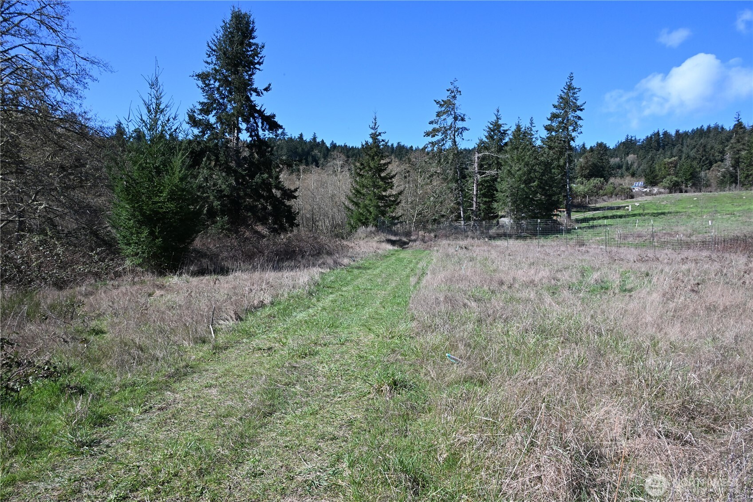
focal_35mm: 24
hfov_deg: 73.7
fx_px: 502
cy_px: 251
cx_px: 376
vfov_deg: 53.1
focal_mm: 24
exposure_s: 1/400
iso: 1600
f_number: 22
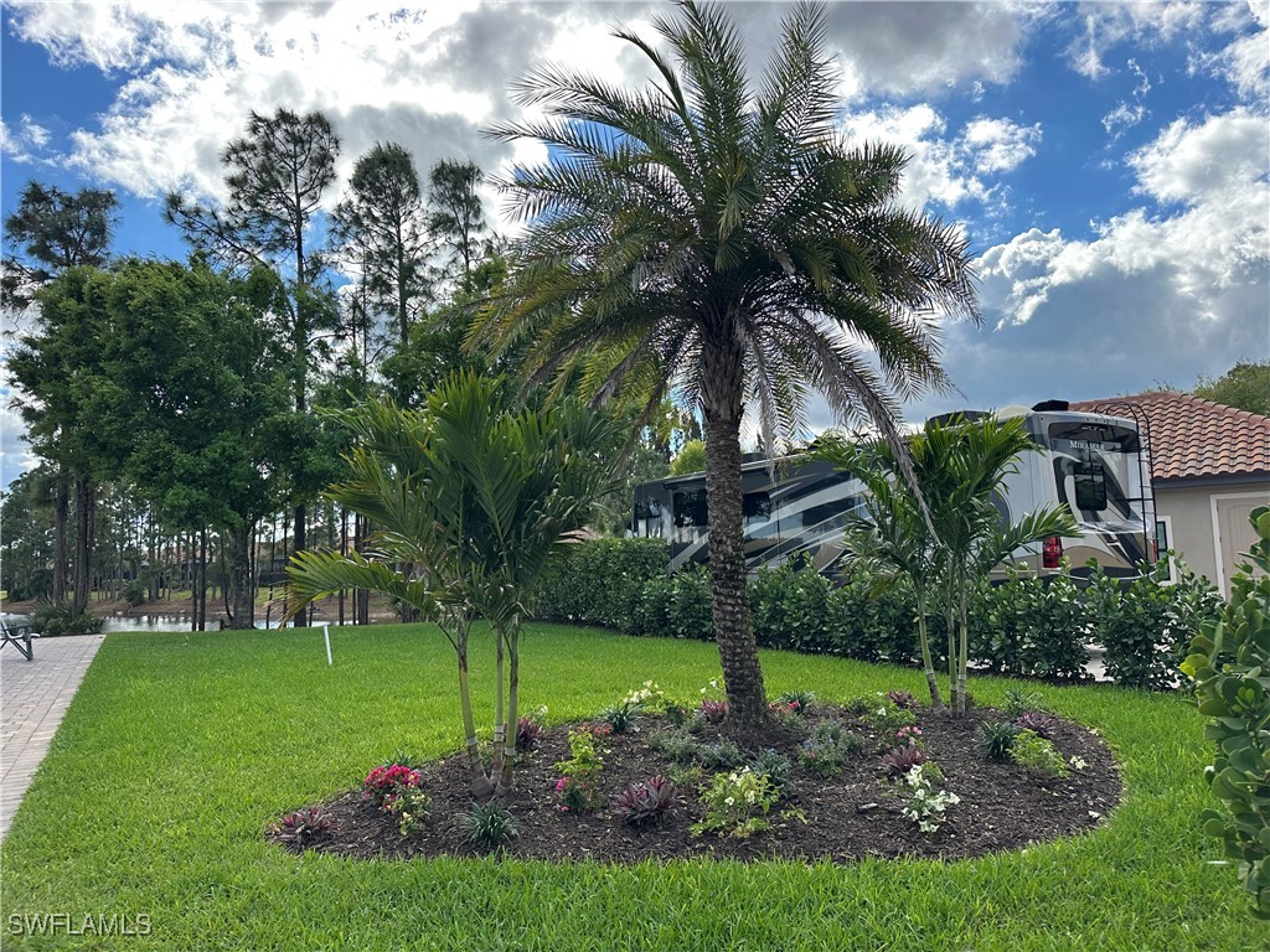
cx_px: 635
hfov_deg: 71.6
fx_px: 881
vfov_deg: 56.8
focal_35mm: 24
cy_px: 476
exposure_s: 1/2525
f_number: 1.78
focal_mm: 6.86
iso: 80
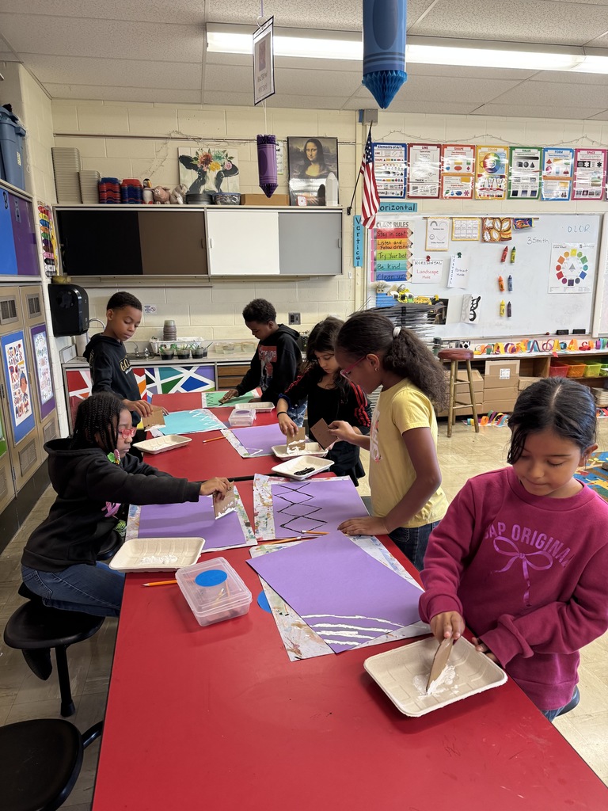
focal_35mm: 24
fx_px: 562
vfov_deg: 71.6
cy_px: 406
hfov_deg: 56.8
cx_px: 304
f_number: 1.78
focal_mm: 6.76
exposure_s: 1/60
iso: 200
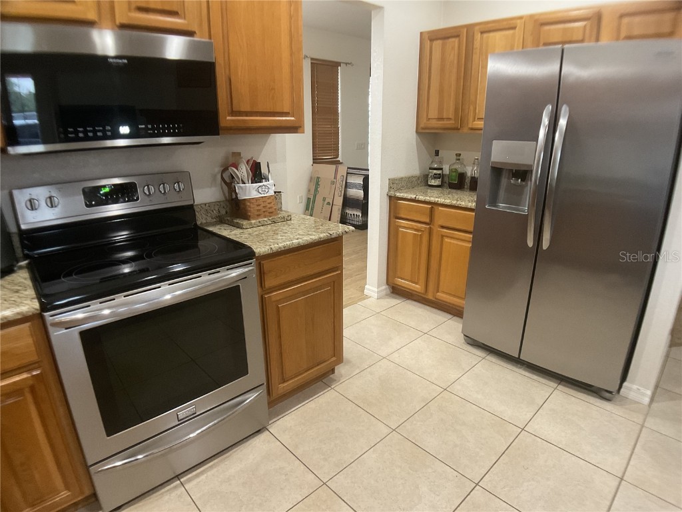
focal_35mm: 29
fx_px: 571
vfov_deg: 48.2
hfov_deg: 61.7
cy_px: 256
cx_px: 341
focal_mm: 3
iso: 200
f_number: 1.8
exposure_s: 1/40
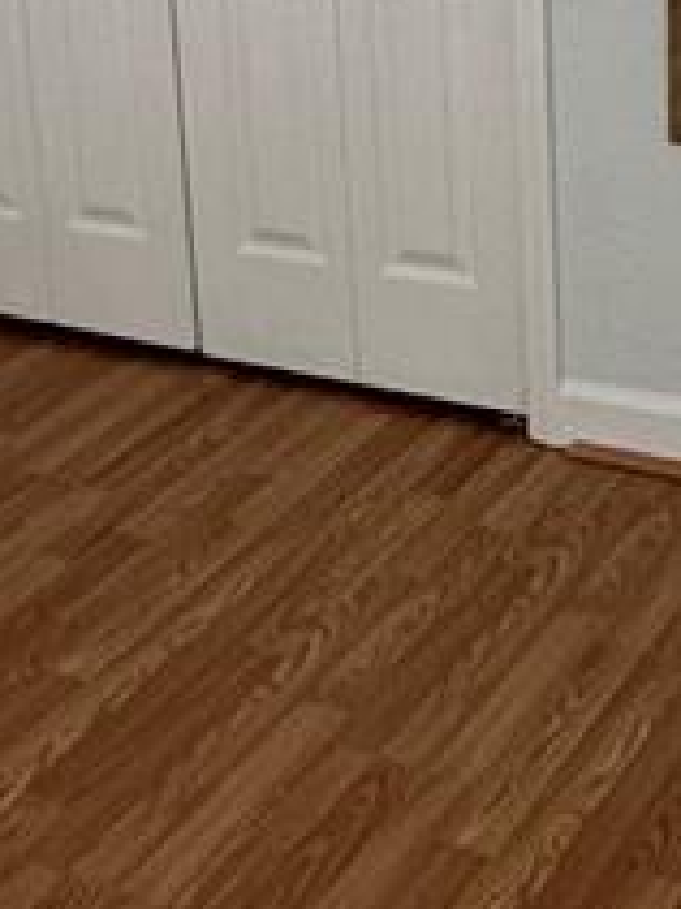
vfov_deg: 25.1
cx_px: 280
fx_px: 1943
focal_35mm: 74
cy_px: 9
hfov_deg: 19.9
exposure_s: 1/99
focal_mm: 1.57
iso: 200
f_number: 1.8
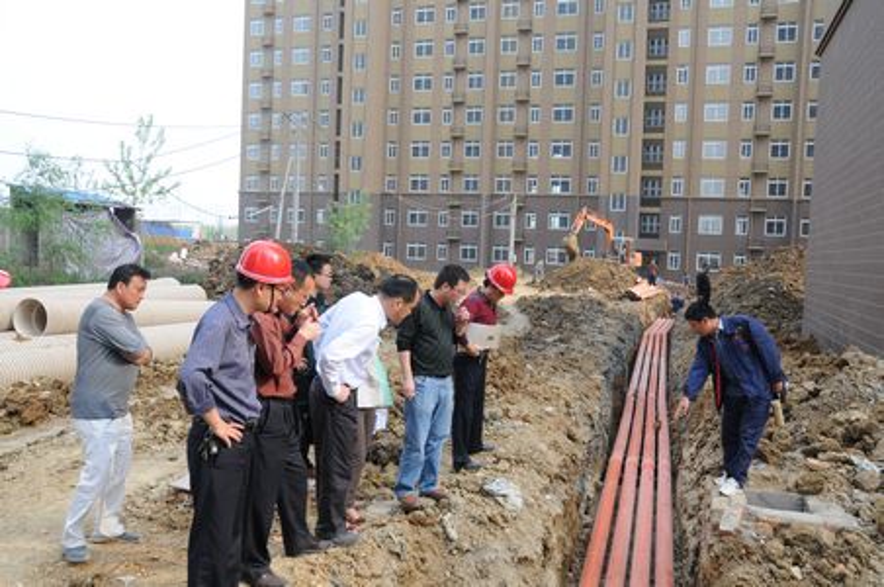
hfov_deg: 57.3
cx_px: 442
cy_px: 294
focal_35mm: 33
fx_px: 809
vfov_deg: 39.9
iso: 200
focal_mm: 22
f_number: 8
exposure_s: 1/100
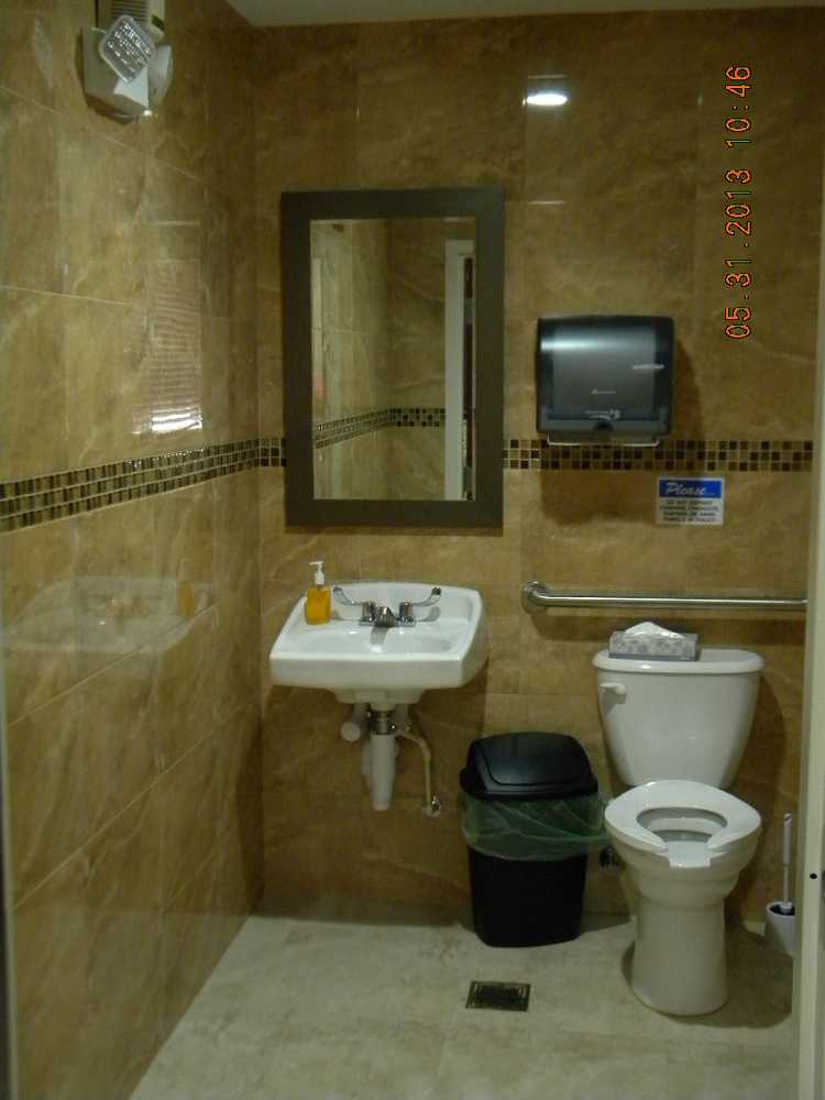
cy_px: 550
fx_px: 1303
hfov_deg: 35.1
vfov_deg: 45.8
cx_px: 412
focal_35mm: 41
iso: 400
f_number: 3.8
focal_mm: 7.3
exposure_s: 1/15
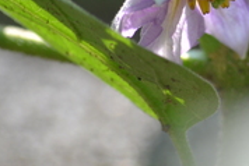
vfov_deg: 1.6
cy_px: -5
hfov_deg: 2.4
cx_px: 278
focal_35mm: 874
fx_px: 6050
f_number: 5.6
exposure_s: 1/200
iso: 200
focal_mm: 200
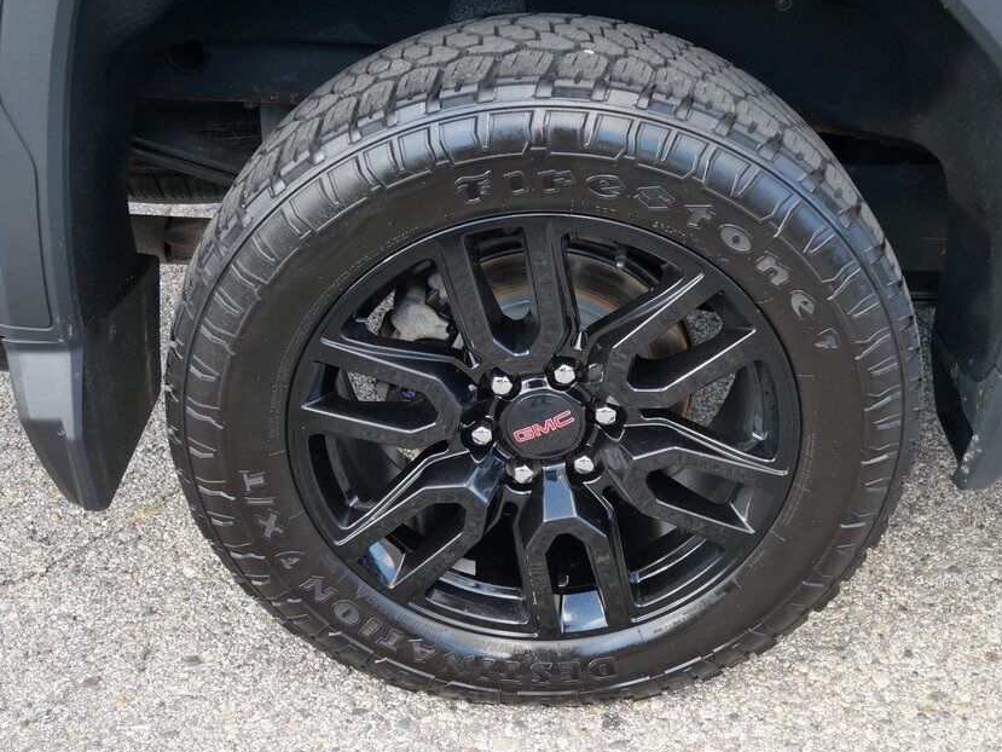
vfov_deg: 34.4
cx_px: 532
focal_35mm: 42
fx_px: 1216
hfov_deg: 44.8
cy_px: 392
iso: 200
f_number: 4
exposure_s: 1/100
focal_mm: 17
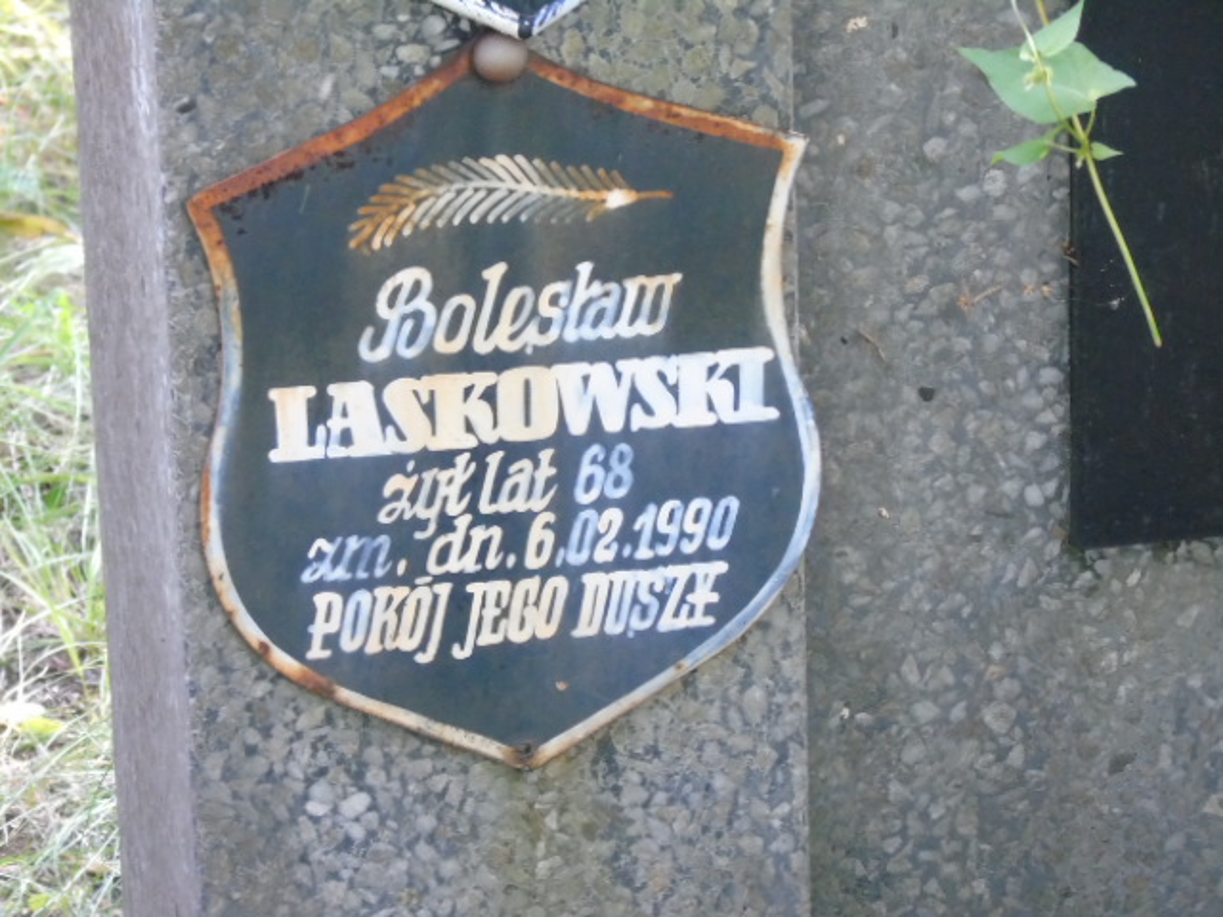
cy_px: 458
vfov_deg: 7.0
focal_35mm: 212
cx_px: 612
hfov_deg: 9.3
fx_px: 7490
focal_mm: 38
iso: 800
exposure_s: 1/50
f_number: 4.7
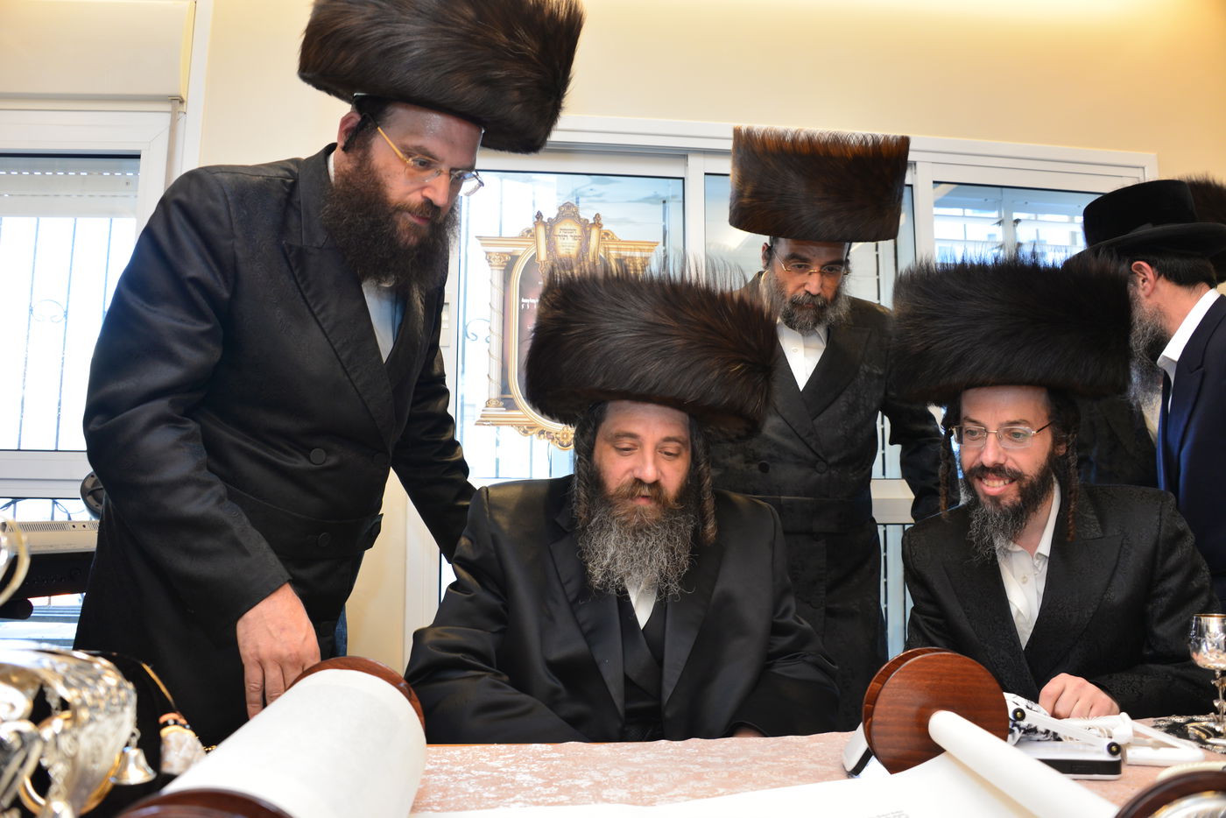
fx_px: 954
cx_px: 613
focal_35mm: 28
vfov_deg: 46.4
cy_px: 409
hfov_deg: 65.5
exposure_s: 1/100
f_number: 5.6
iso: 800
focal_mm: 28
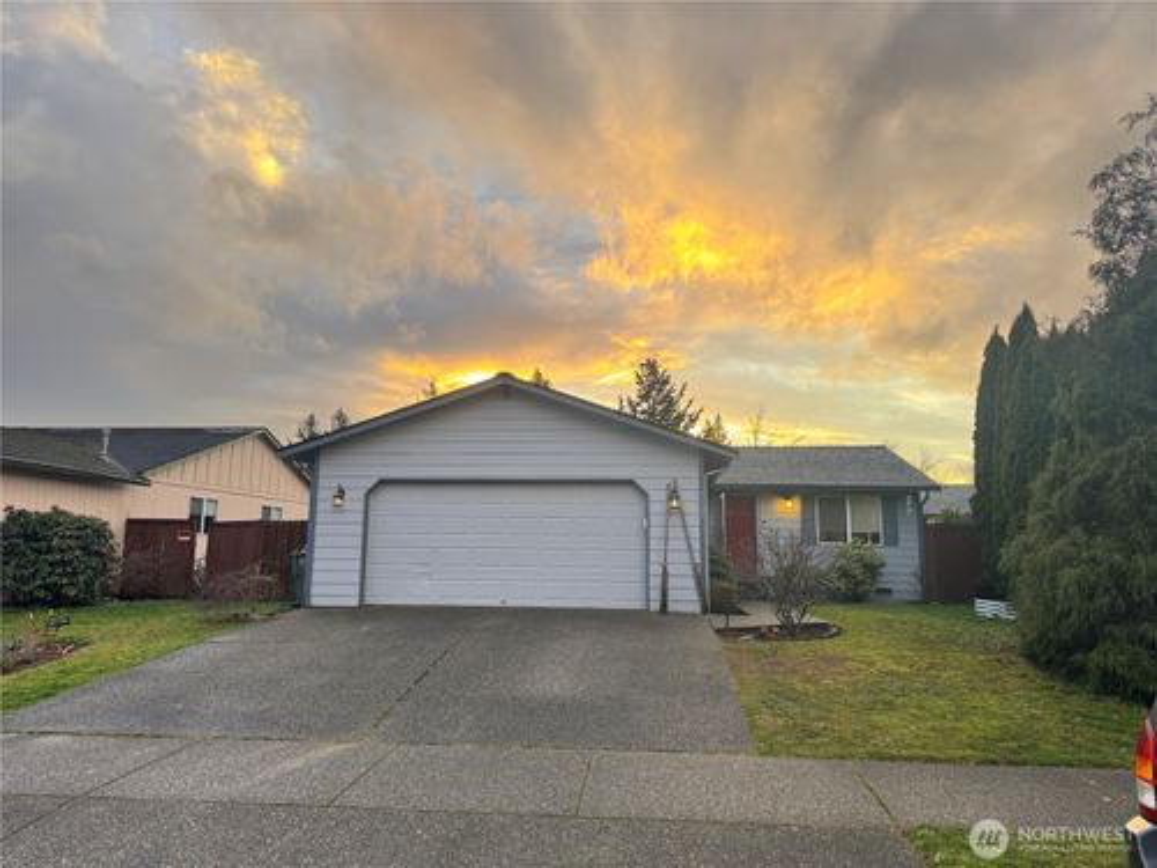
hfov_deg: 71.6
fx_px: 802
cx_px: 578
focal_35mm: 24
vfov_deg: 56.8
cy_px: 434
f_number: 1.78
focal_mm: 6.76
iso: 200
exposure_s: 1/120
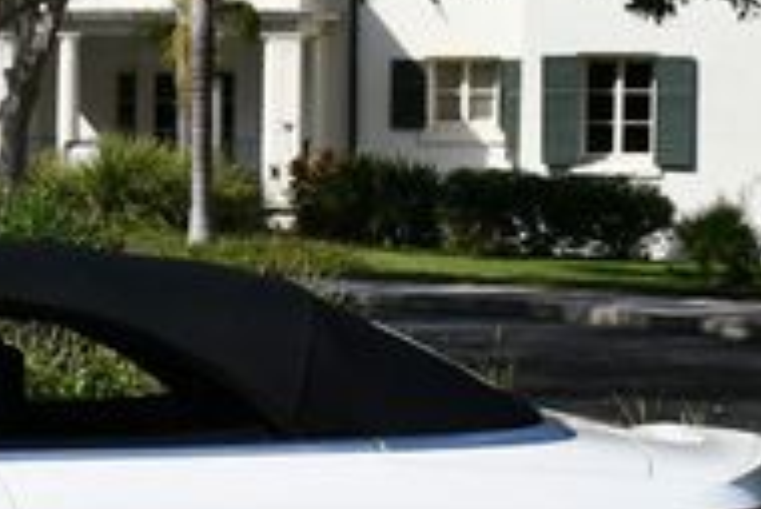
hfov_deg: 11.4
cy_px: 349
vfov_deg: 7.9
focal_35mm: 175
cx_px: -256
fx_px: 3702
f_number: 9
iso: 100
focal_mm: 26
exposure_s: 1/320
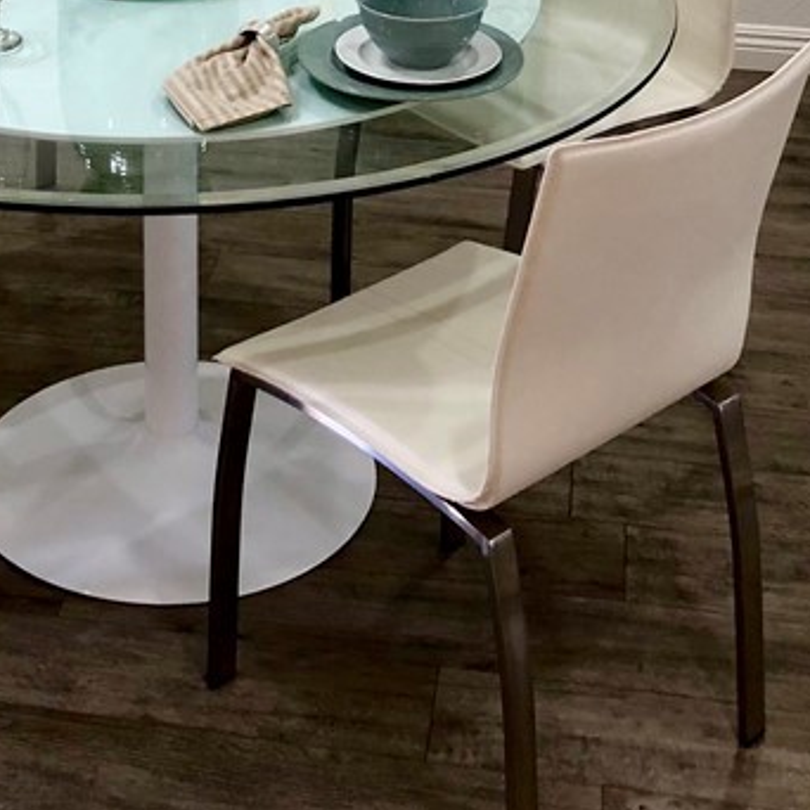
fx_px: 1959
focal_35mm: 74
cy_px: -275
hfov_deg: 23.2
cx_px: 258
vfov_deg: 21.0
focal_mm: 3.99
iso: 32
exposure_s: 1/30
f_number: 1.8
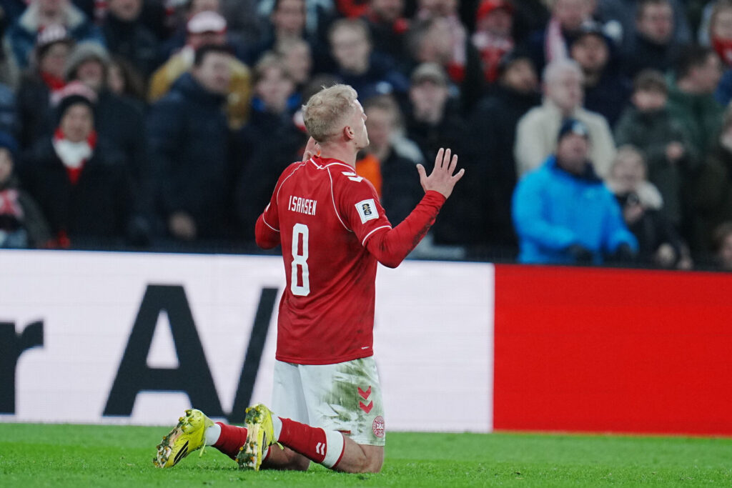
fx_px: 12201
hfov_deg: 3.4
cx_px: 366
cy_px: 244
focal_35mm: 600
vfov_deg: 2.3
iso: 1600
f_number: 2.8
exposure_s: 1/1600
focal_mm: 400
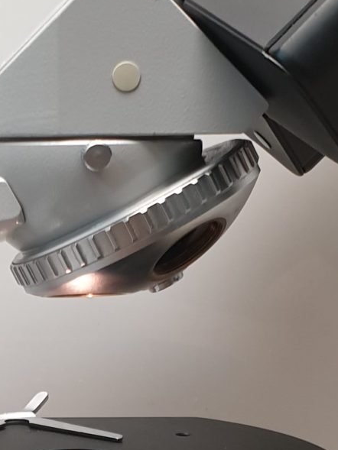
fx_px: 1471
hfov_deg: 12.9
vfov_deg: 17.1
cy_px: 429
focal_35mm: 113
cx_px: -18
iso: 100
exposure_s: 1/50
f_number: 2.4
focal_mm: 4.3
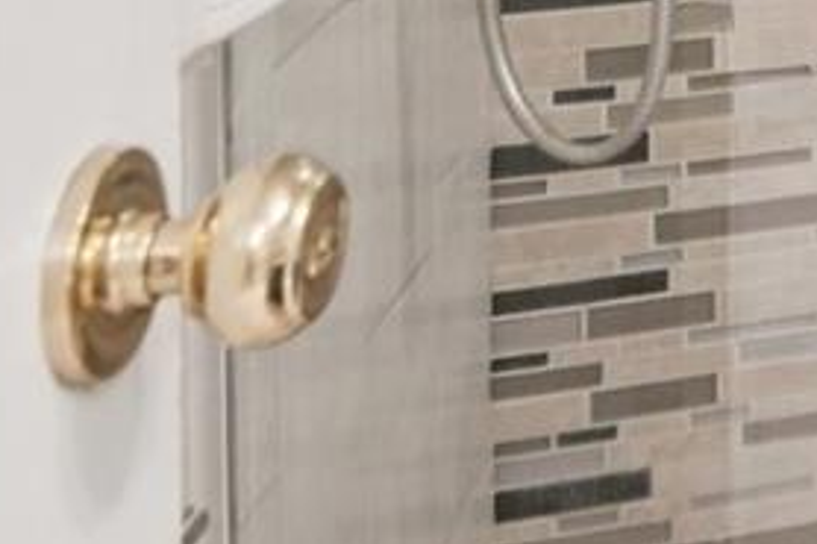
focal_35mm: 92
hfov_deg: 12.9
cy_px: -694
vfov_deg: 12.3
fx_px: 2087
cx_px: 2216
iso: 400
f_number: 8
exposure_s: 1/4
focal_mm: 16
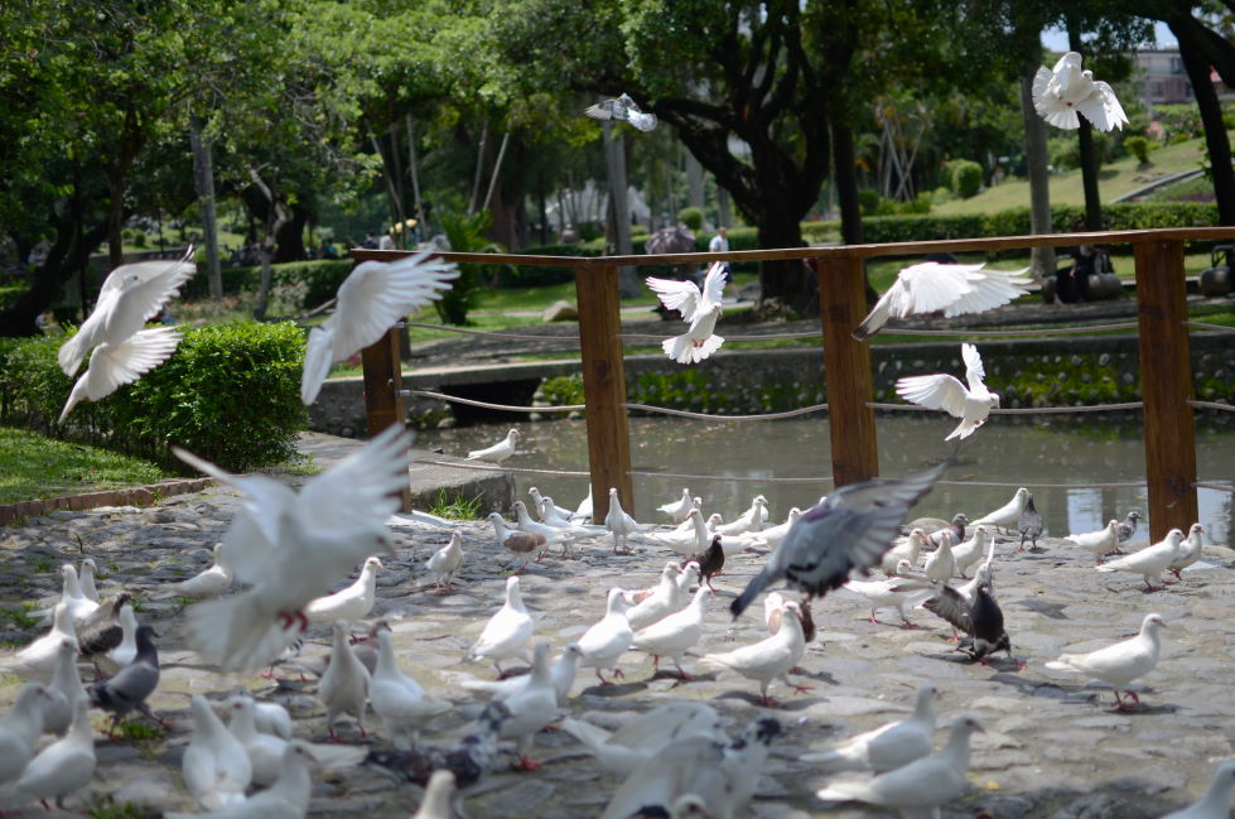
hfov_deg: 37.9
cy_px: 410
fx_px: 1798
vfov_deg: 25.7
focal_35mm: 52
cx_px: 618
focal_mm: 35
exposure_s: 1/4000
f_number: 2
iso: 160
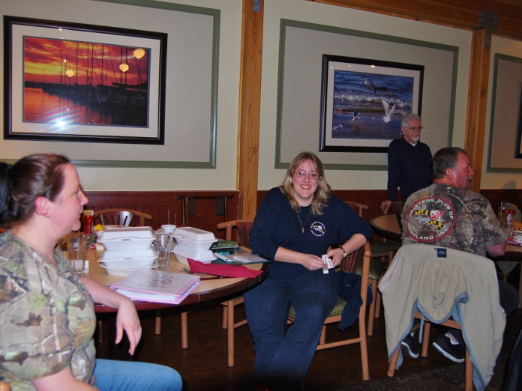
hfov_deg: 57.5
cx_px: 264
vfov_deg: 44.7
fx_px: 476
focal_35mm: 32
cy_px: 198
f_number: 3.5
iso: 200
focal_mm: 19
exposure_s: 1/60
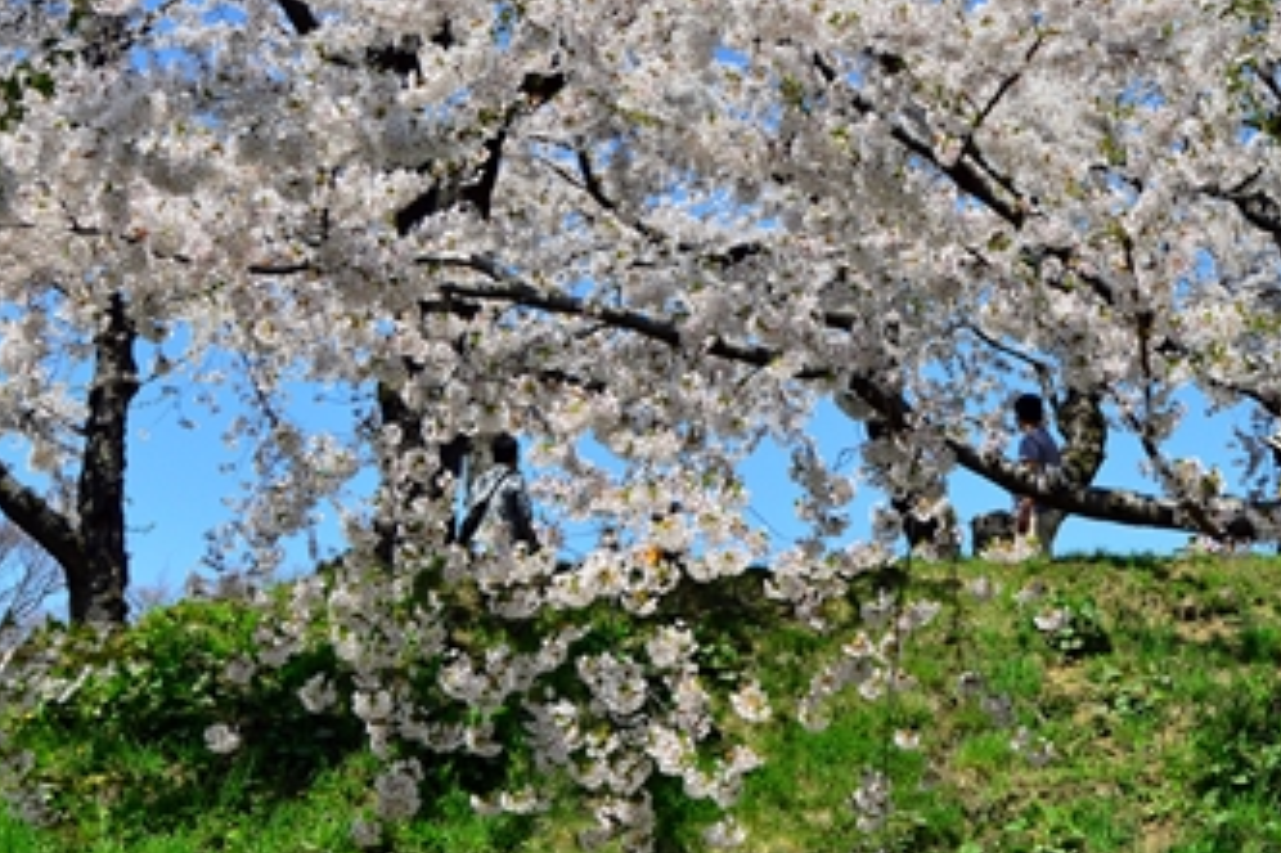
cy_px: -93
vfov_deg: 16.1
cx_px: 849
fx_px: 2916
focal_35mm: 82
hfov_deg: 24.7
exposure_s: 1/5000
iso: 400
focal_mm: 34
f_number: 5
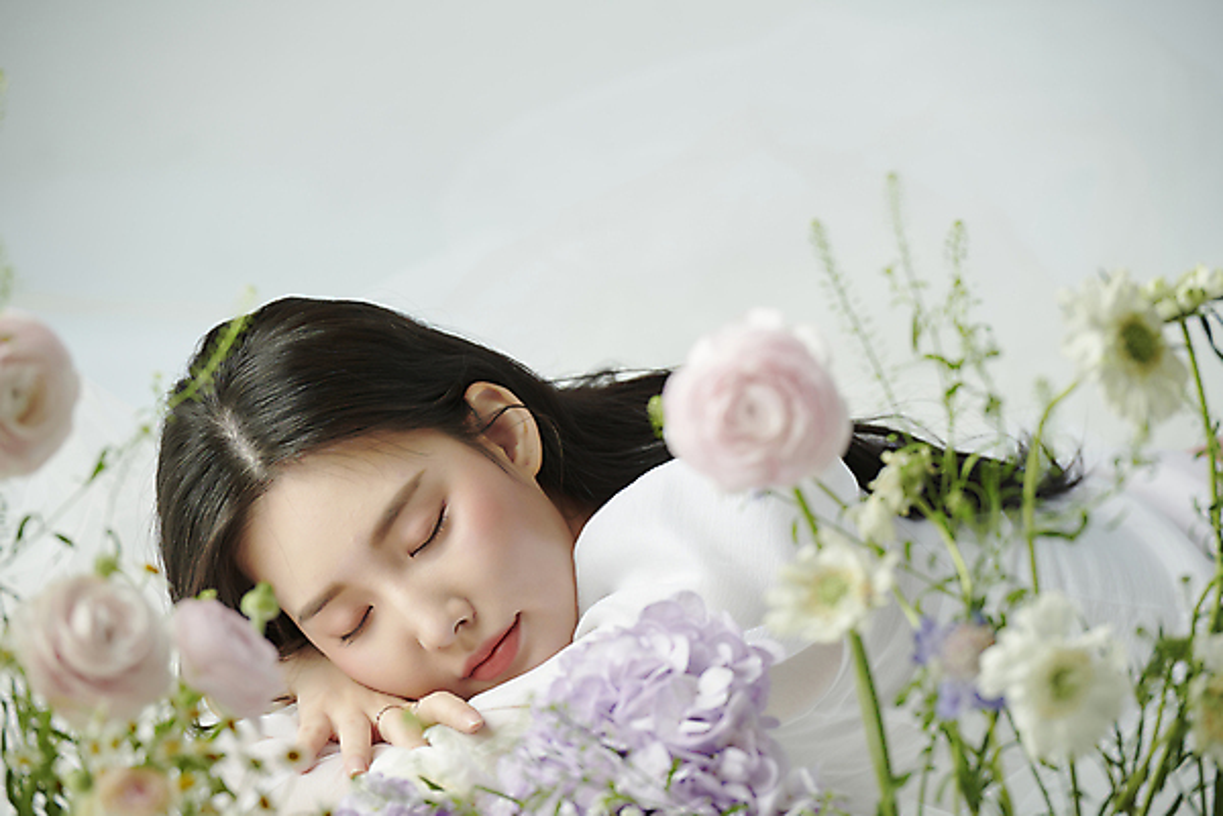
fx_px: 6794
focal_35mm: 200
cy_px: 408
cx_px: 612
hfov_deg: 10.3
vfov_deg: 6.9
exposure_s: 1/125
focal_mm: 200
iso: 64
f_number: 5.6
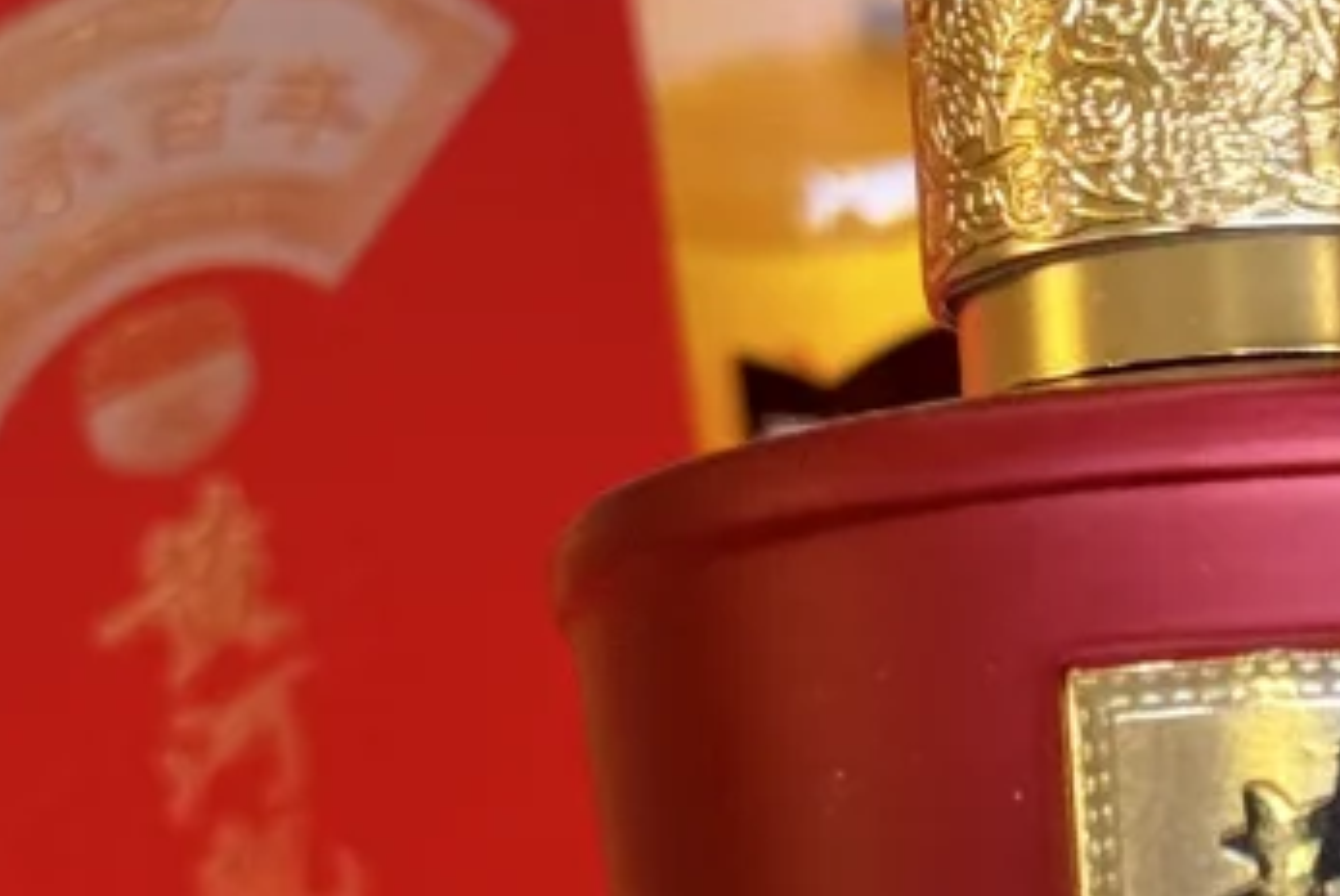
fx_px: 7711
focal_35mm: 207
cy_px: 1023
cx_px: 1614
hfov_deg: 9.8
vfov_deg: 6.6
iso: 50
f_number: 1.78
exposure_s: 1/100
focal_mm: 6.76
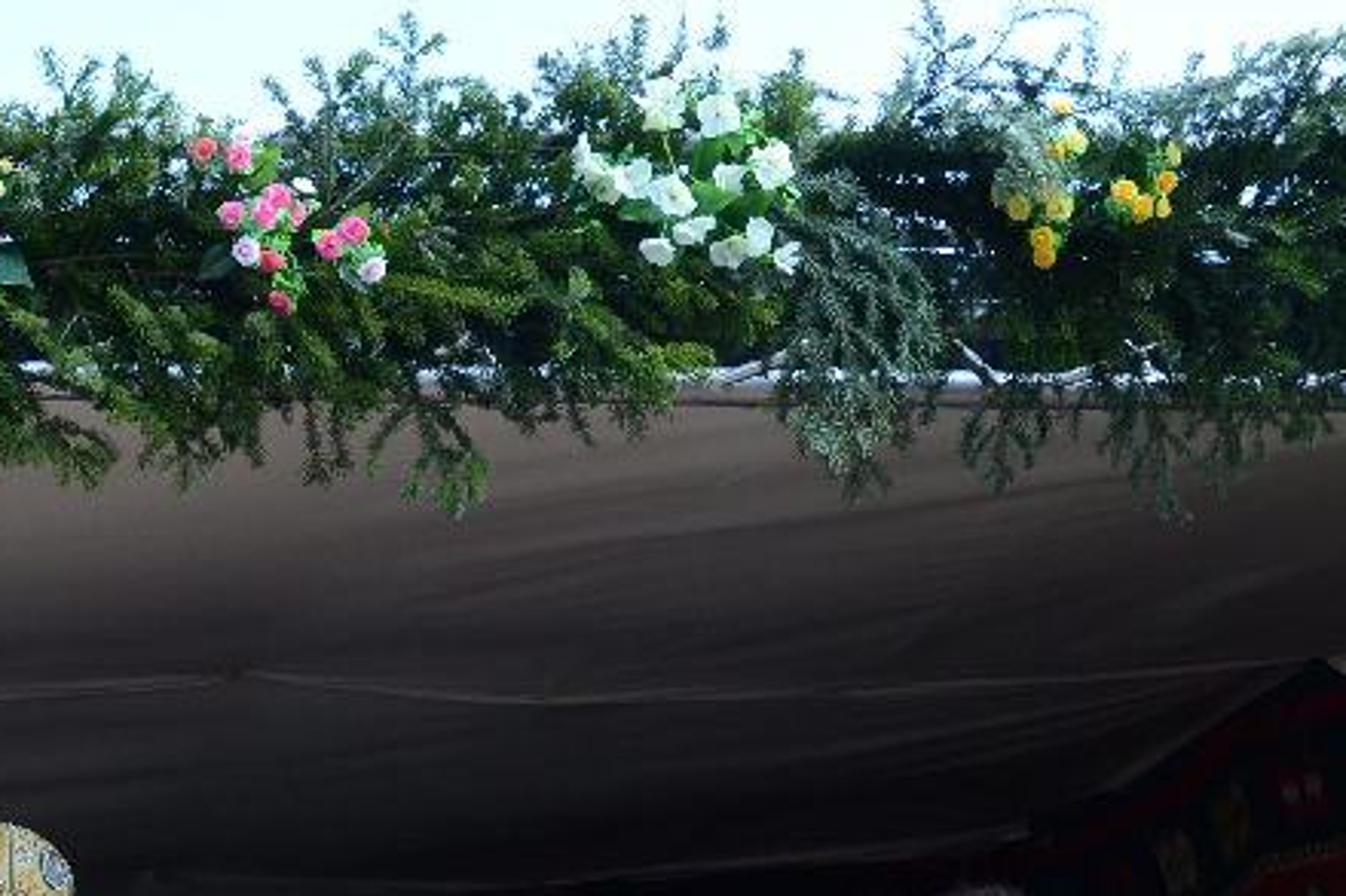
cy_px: 1147
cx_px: 31
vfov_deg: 14.6
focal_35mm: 90
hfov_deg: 21.9
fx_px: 3364
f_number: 6.3
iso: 125
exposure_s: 1/100
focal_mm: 22
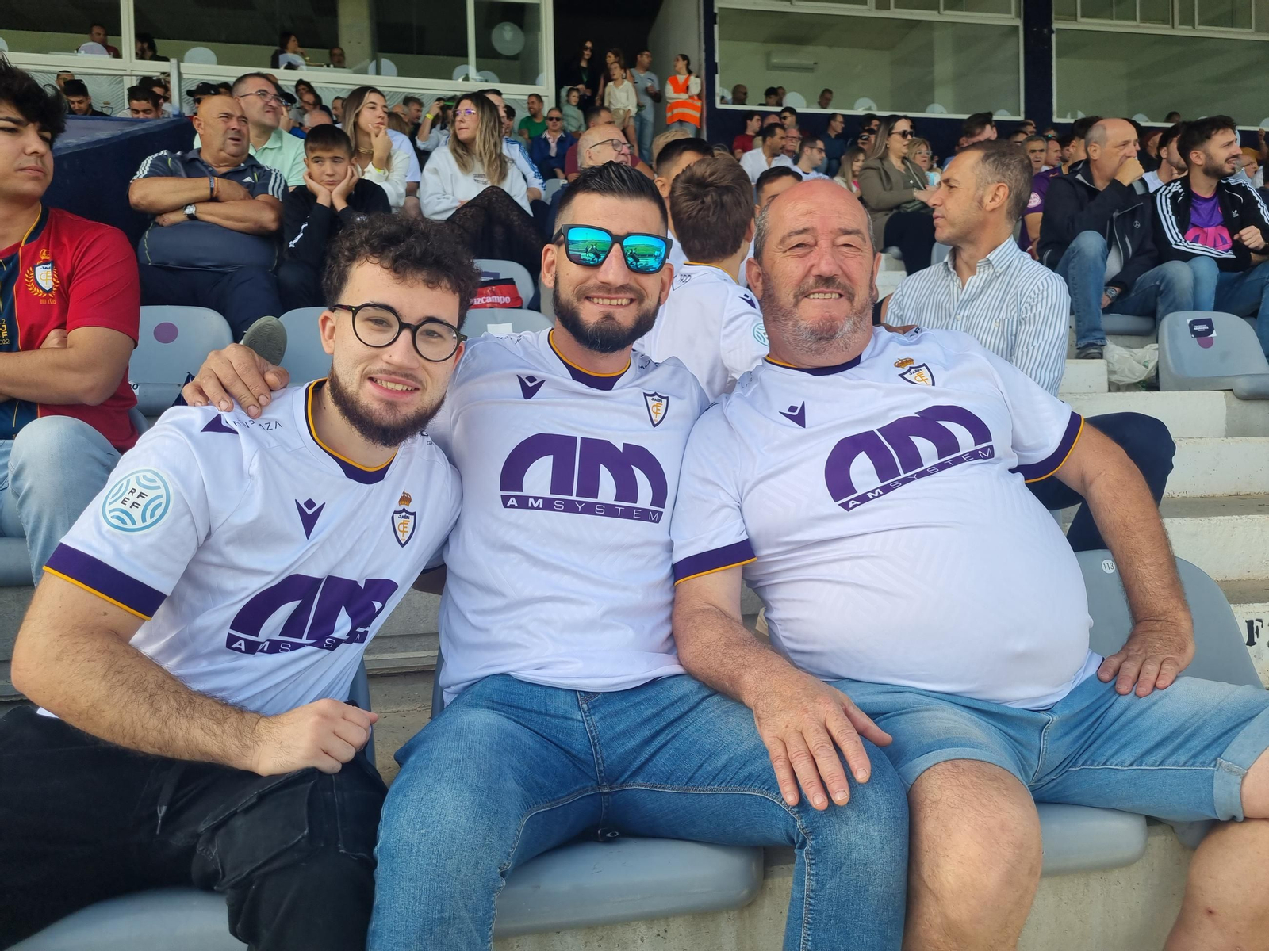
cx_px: 634
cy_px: 476
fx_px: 953
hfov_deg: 67.3
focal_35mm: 26
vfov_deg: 53.1
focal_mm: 5.4
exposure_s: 1/968
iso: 50
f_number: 1.8
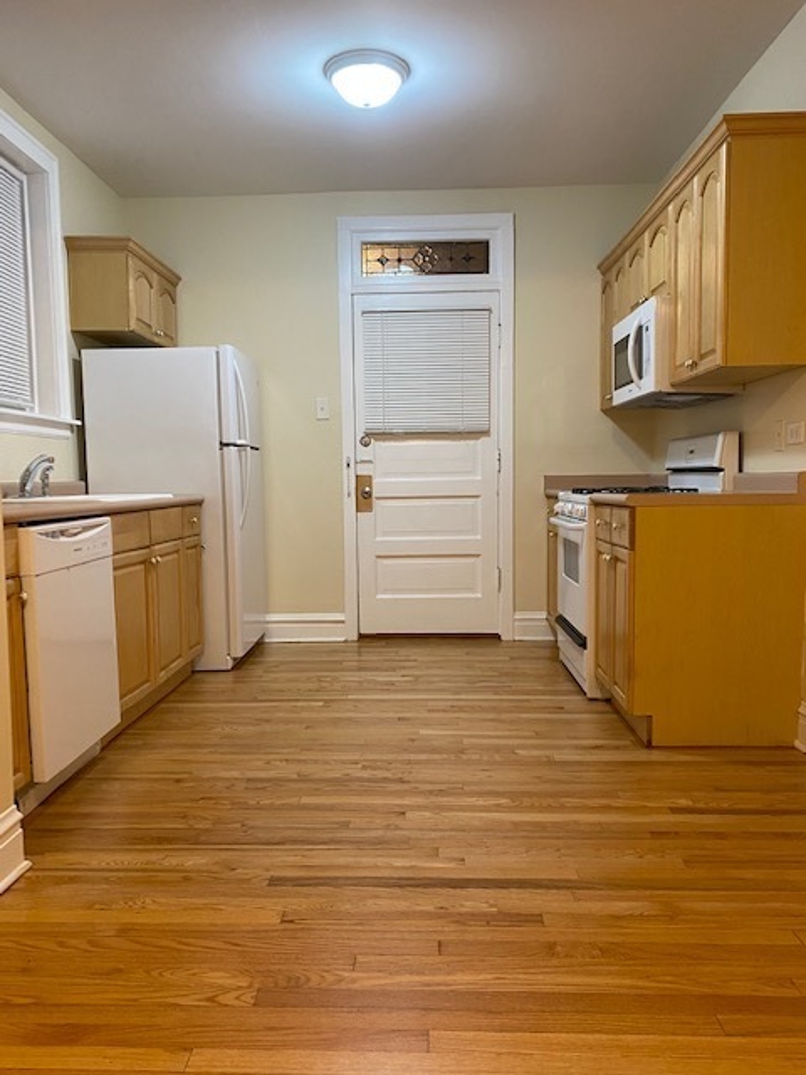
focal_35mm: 26
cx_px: 403
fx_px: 807
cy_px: 538
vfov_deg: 67.3
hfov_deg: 53.1
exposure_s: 1/60
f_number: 1.8
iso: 200
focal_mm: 4.25
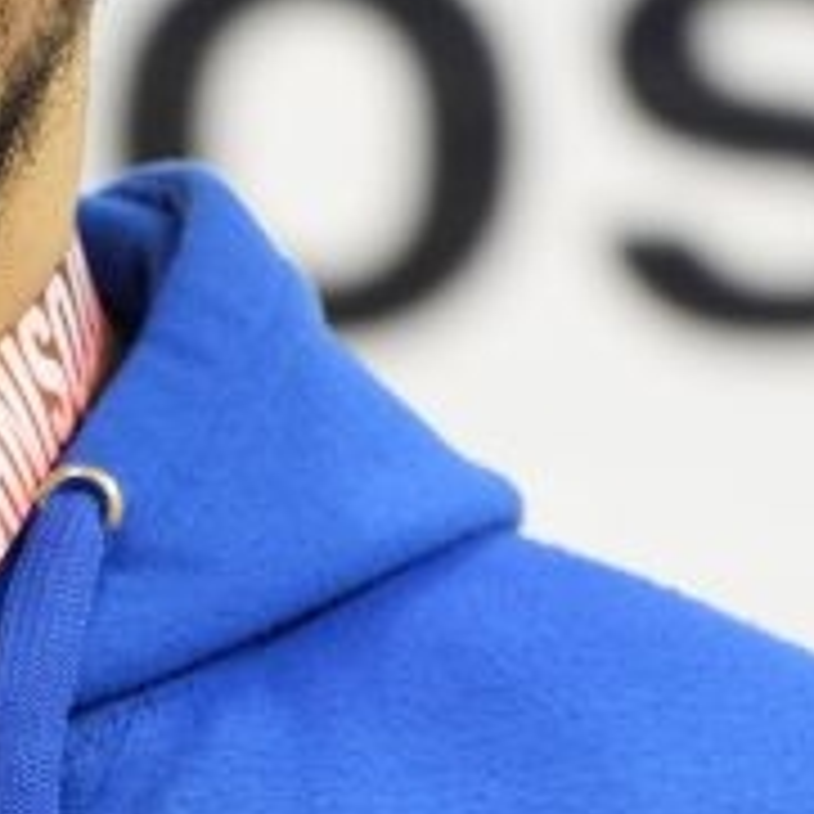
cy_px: 1079
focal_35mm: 1113
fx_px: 29611
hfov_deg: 1.6
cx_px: -238
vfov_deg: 1.6
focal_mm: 197
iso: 1600
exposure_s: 1/250
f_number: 2.8
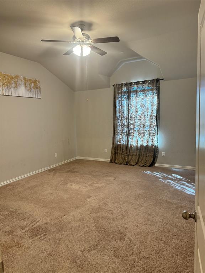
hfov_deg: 56.8
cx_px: 102
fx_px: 190
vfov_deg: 71.6
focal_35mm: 24
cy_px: 136
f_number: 1.78
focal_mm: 6.76
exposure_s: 1/60
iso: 200
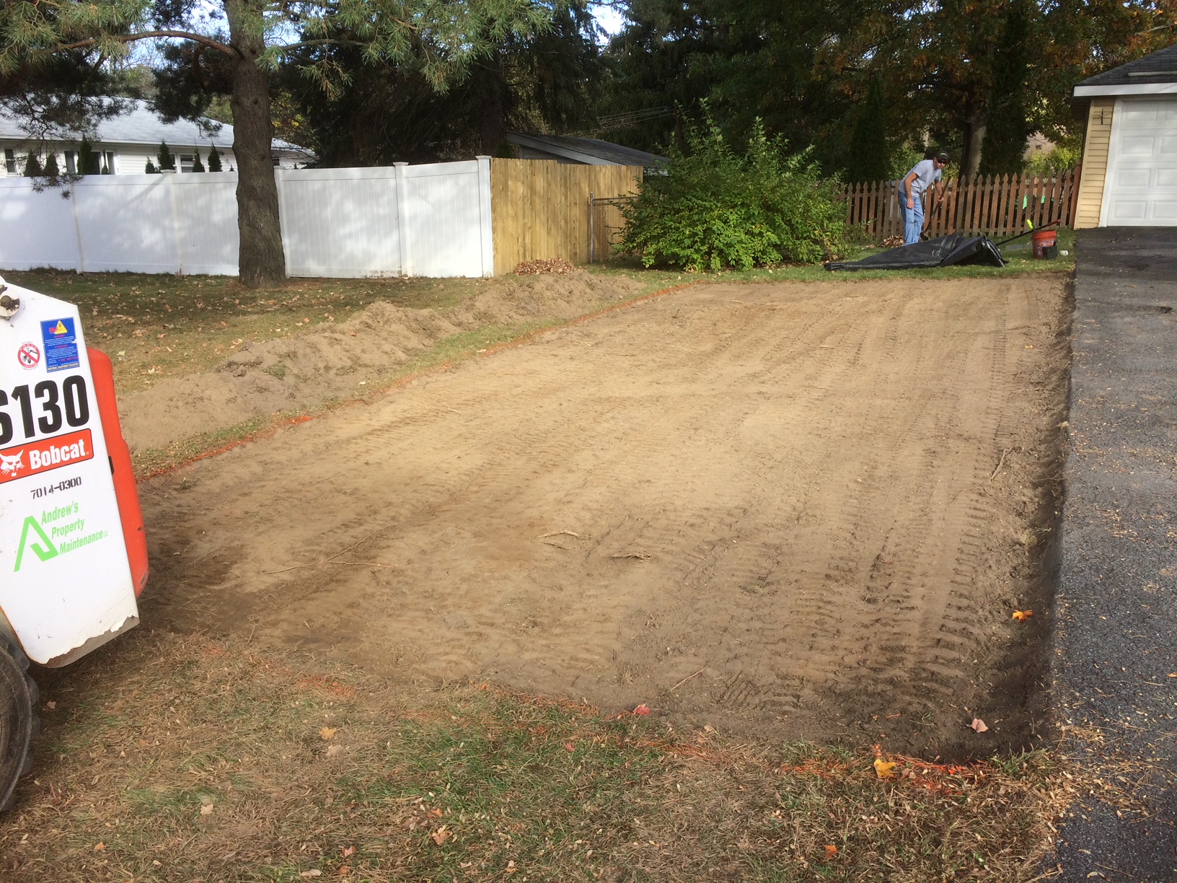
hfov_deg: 61.7
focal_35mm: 29
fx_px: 986
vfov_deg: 48.2
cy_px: 442
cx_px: 588
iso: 32
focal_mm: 4.15
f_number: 2.2
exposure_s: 1/547
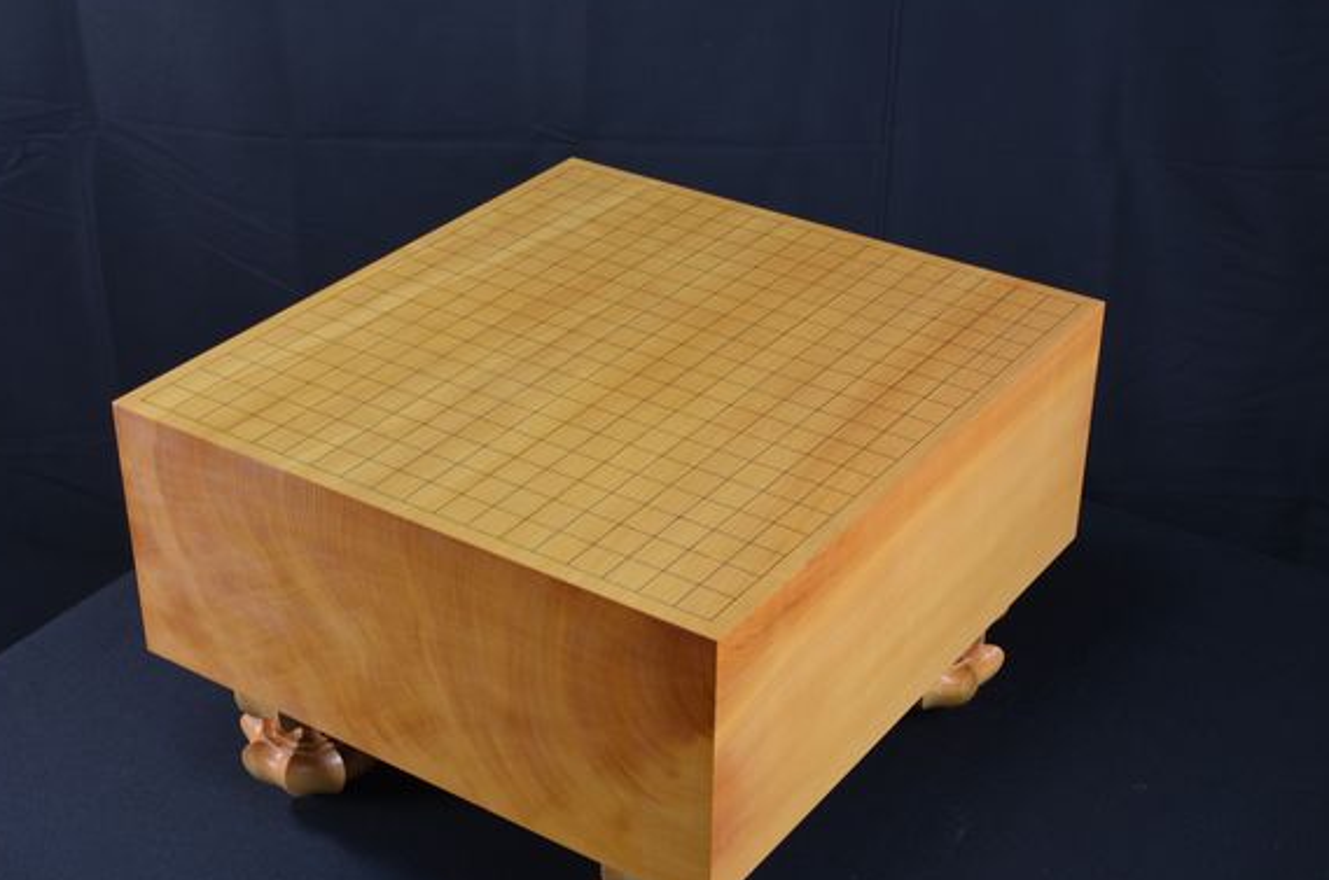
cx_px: 600
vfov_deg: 22.9
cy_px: 476
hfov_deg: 34.0
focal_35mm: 59
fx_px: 2174
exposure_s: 1/30
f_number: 6.3
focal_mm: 32
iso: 400
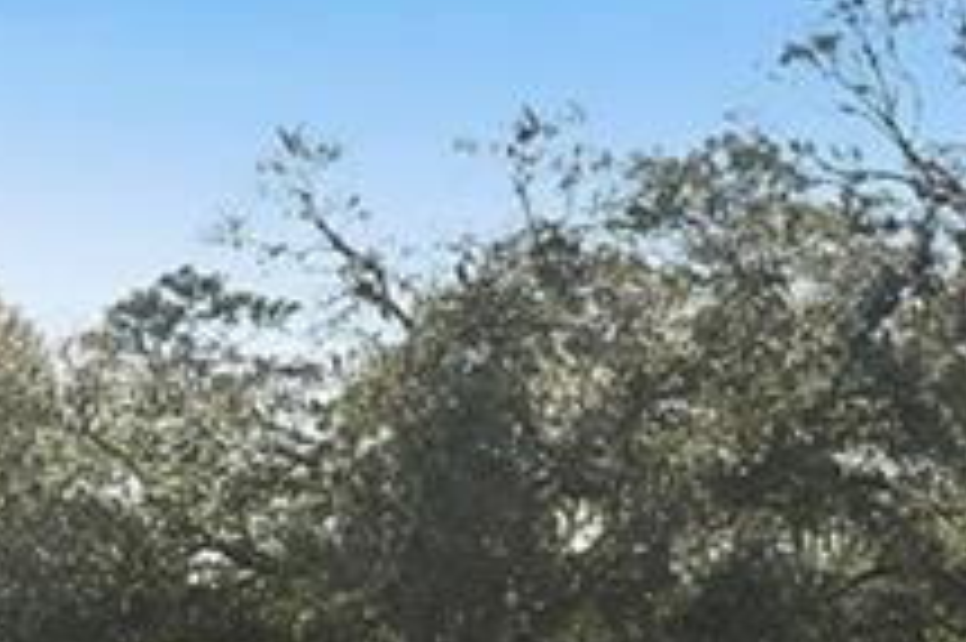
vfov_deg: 4.1
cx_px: -750
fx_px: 8955
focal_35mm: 334
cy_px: 826
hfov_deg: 6.1
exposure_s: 1/250
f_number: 10
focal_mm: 70
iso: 400
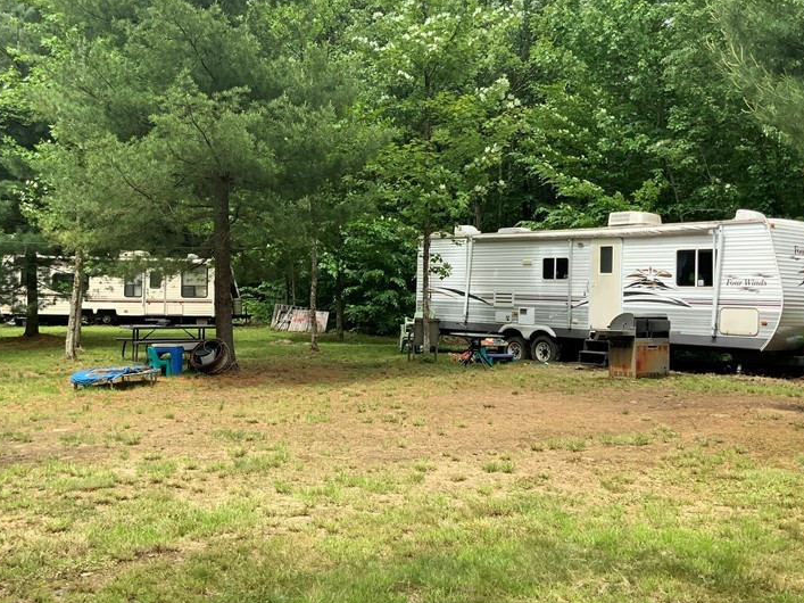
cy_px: 269
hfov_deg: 44.7
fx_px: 975
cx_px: 348
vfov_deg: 34.3
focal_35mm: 42
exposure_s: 1/719
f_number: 1.8
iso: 16
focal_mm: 3
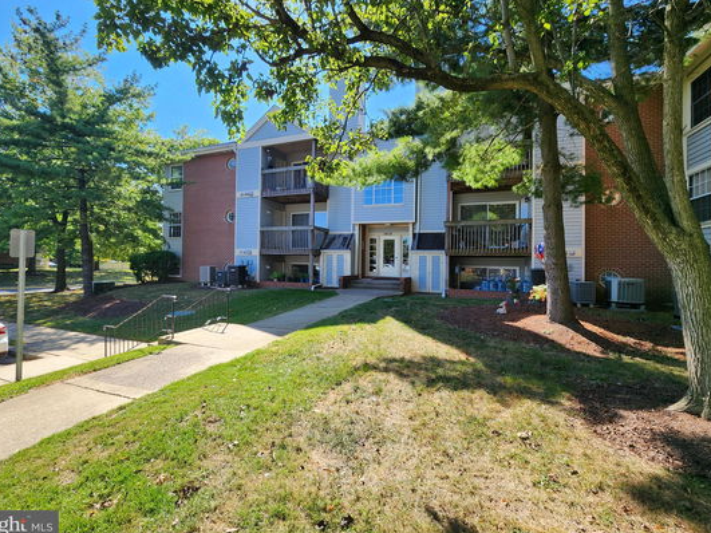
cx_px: 348
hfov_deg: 102.1
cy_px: 254
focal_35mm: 14
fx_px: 287
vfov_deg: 85.6
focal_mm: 2.2
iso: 50
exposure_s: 1/738
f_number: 2.2
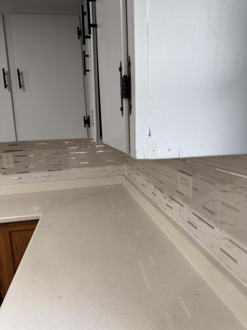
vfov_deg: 71.6
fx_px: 228
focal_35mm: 24
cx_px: 124
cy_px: 165
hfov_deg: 56.8
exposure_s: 1/120
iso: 200
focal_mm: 6.76
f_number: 1.78
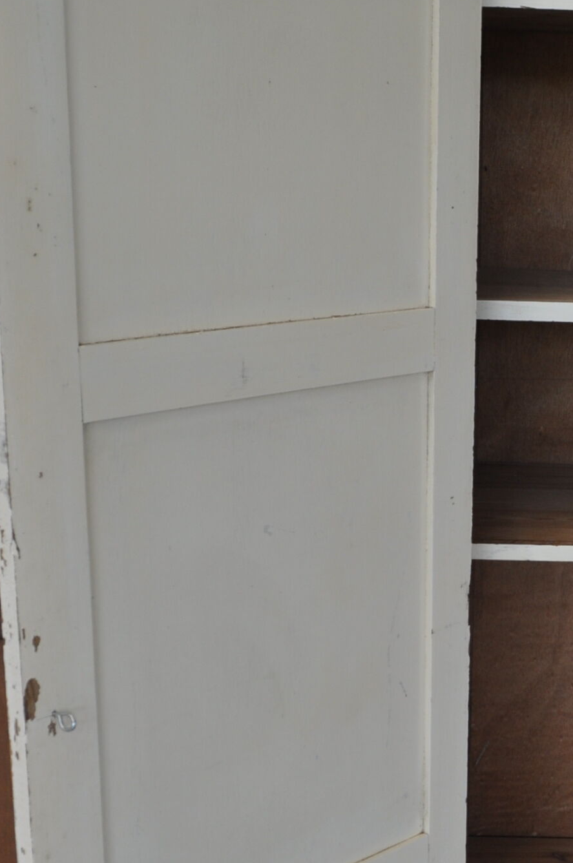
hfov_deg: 20.2
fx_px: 1556
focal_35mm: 65
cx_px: 581
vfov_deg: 30.7
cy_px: 590
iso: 280
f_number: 5.6
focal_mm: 18
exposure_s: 1/125
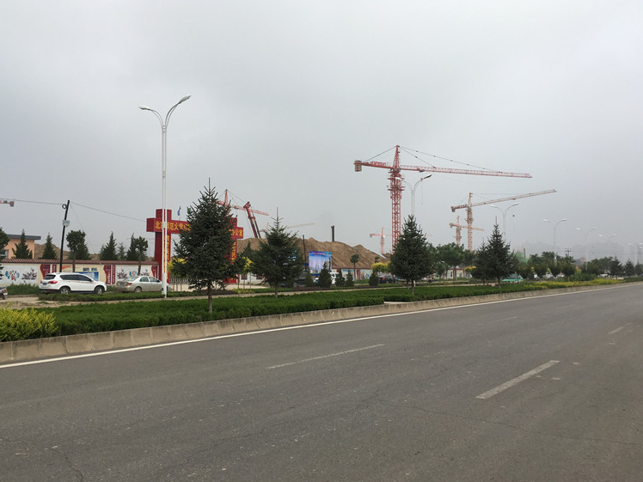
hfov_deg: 58.3
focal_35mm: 31
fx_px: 576
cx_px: 313
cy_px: 227
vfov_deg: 45.4
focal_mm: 4.15
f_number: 2.2
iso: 25
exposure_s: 1/1709
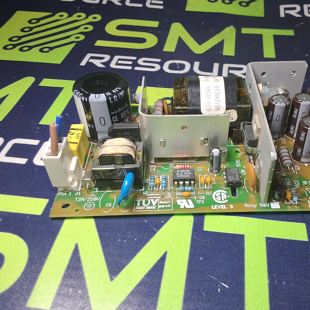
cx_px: 195
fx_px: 344
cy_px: 156
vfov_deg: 48.5
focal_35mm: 34
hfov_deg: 48.0
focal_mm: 2.91
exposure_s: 1/120
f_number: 1.9
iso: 50
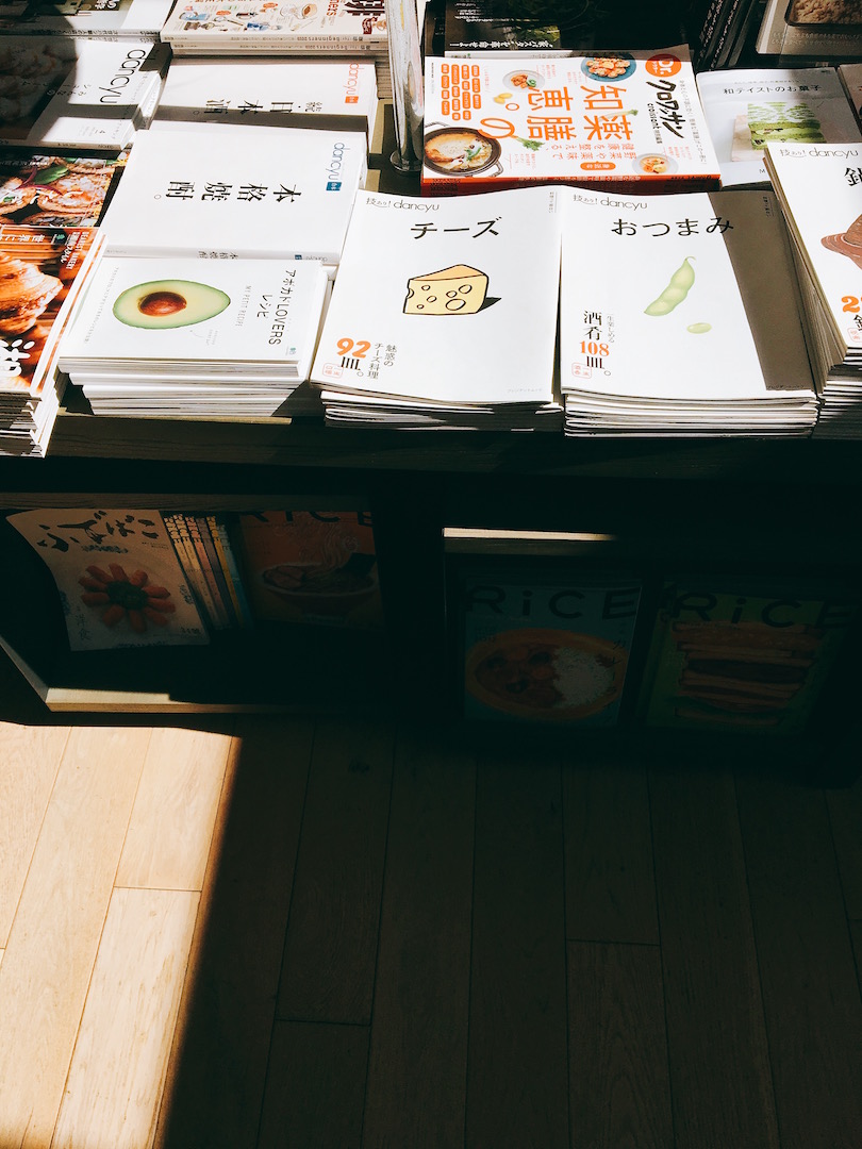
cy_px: 574
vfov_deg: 61.7
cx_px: 431
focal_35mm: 29
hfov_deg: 48.2
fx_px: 963
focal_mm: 4.15
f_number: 2.2
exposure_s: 1/1923
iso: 25
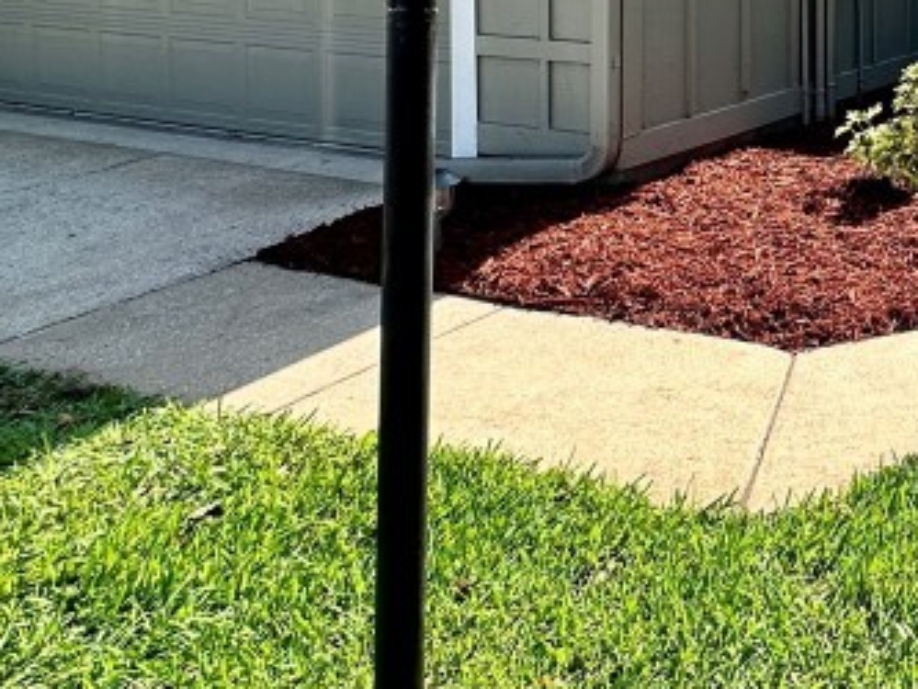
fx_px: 1141
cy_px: -77
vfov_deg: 30.0
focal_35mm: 43
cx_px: 1128
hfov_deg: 34.3
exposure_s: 1/368
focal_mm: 2.22
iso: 40
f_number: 2.2
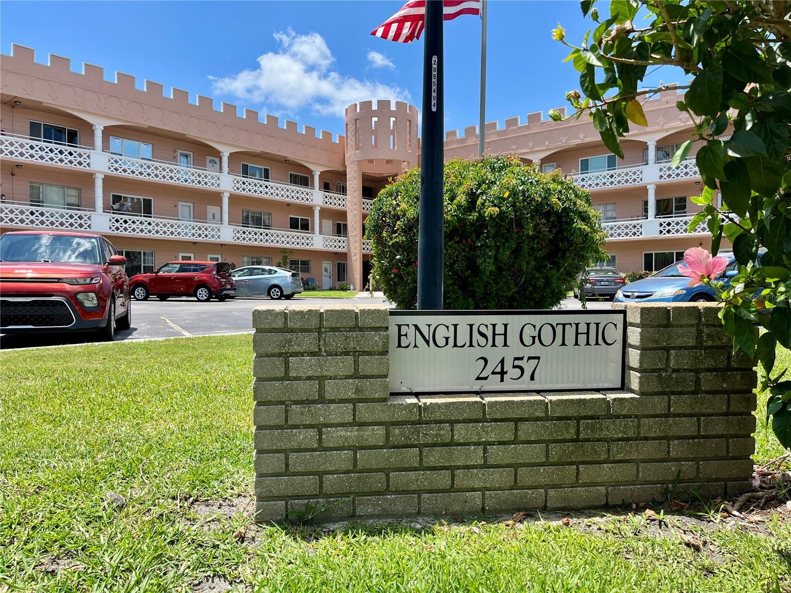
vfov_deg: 53.1
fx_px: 594
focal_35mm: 26
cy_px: 296
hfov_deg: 67.3
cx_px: 396
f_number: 1.6
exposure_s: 1/1832
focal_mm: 5.1
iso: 50
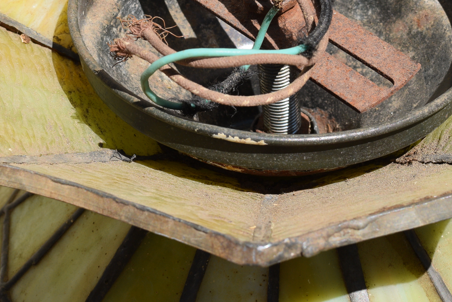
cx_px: 246
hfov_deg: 19.4
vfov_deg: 13.0
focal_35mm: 105
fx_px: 1319
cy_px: 43
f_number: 10
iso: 200
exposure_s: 1/400
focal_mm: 34
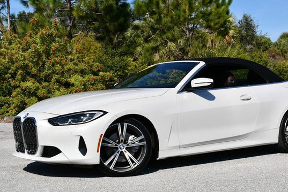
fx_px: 496
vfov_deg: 21.9
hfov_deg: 32.3
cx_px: 169
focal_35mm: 62
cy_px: 81
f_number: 9
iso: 100
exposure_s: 1/320
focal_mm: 26
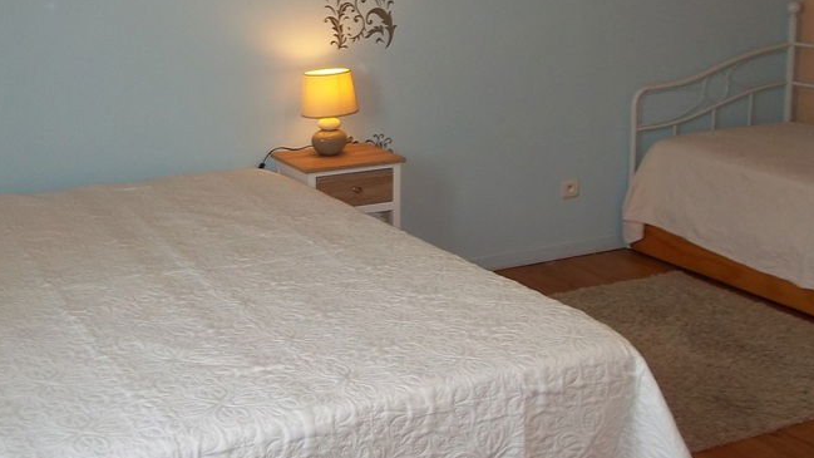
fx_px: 1187
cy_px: 95
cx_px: 295
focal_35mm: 55
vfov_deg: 21.6
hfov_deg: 37.6
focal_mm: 5.7
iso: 80
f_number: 2.9
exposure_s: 1/30
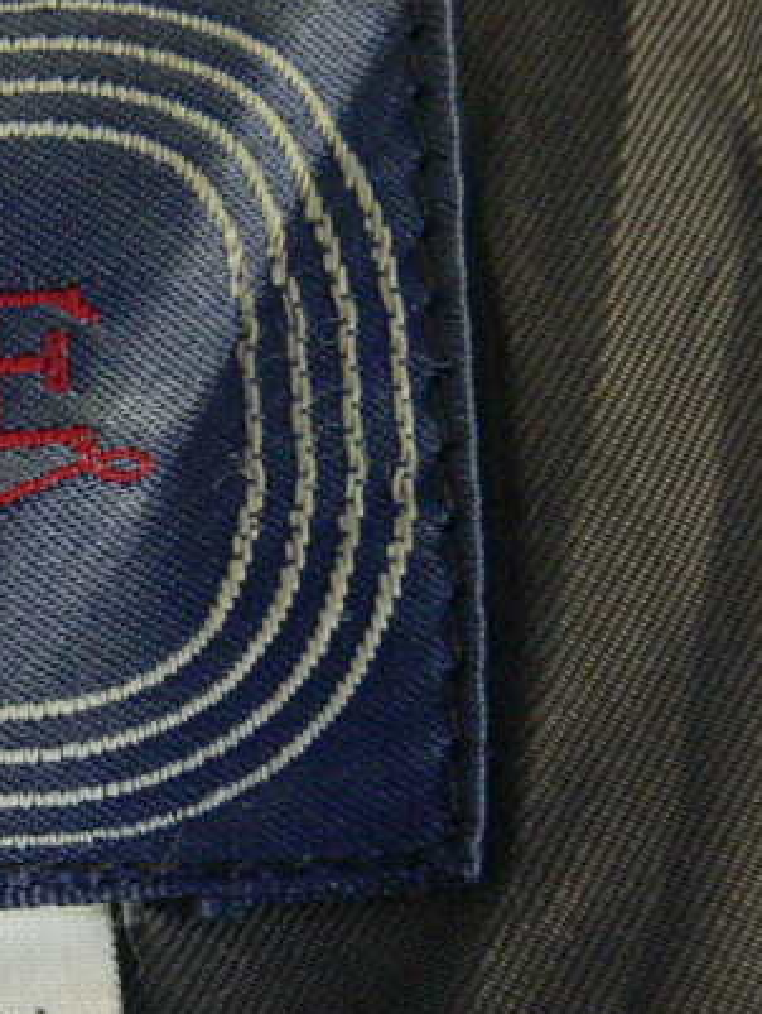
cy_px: 658
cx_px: -293
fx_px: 2551
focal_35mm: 87
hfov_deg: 15.9
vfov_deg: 22.4
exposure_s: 1/13
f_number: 2.8
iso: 200
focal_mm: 7.4
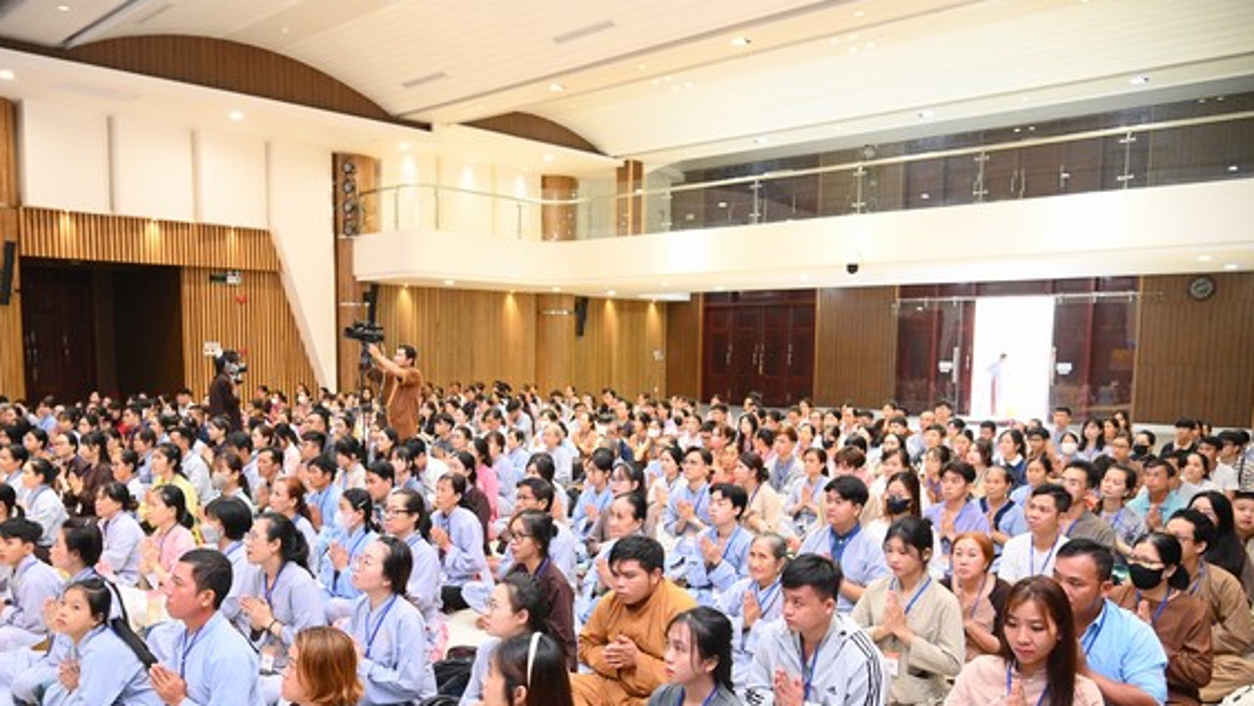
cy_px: 465
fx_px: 965
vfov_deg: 39.8
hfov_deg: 65.8
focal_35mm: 29
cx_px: 555
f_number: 4
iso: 6400
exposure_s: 1/160
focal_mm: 24
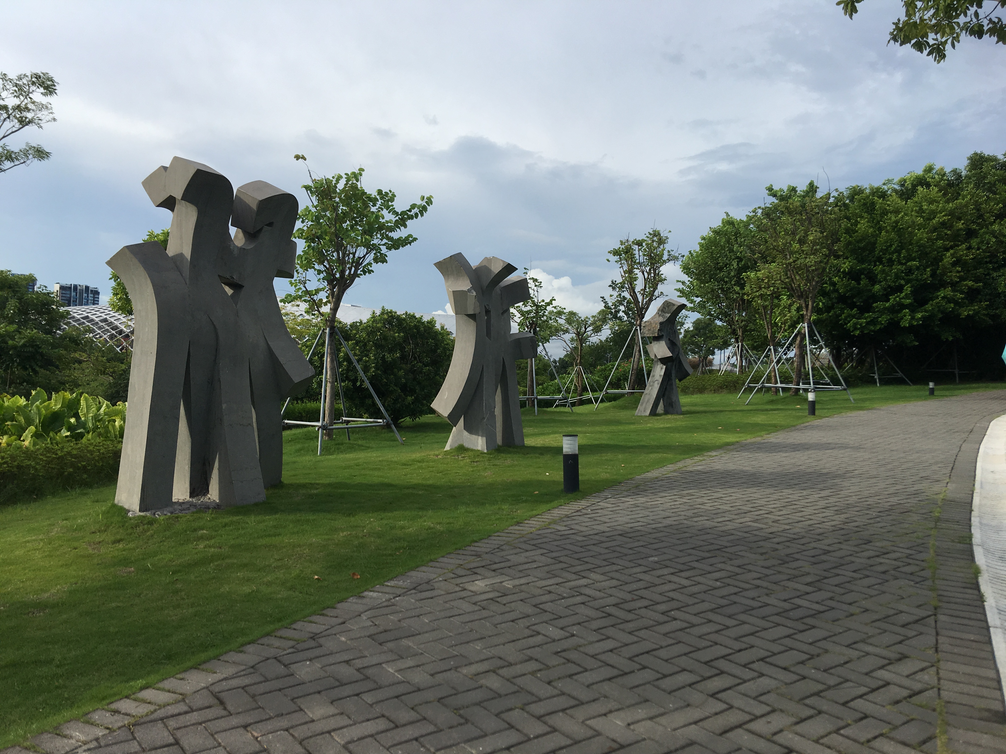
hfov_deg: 61.7
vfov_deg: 48.2
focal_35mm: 29
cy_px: 377
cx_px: 503
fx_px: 843
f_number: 2.2
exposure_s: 1/1166
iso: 25
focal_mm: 4.15
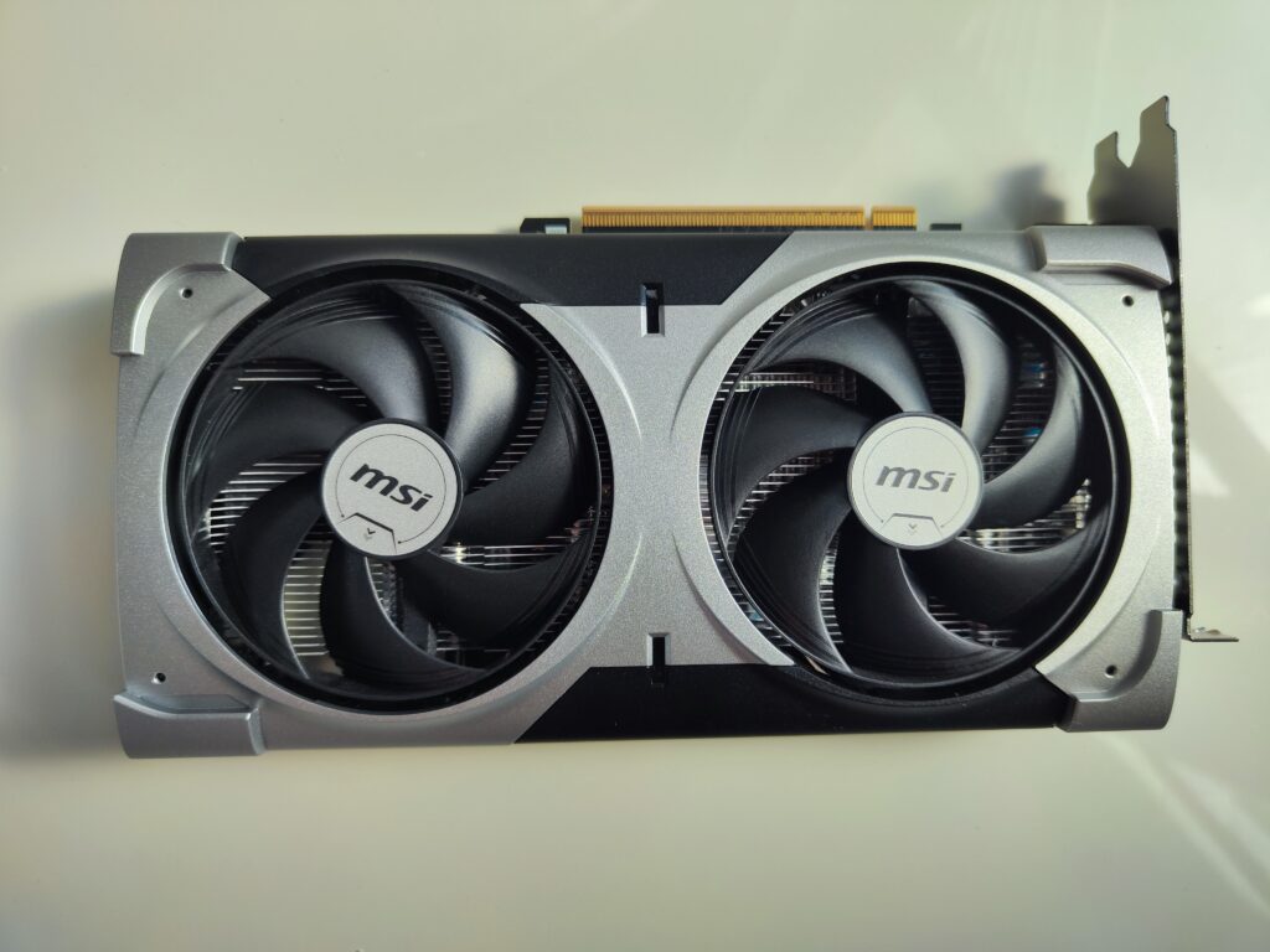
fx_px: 881
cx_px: 635
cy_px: 476
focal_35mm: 24
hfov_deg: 71.6
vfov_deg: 56.8
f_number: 1.88
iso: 50
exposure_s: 1/3157
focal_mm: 5.59
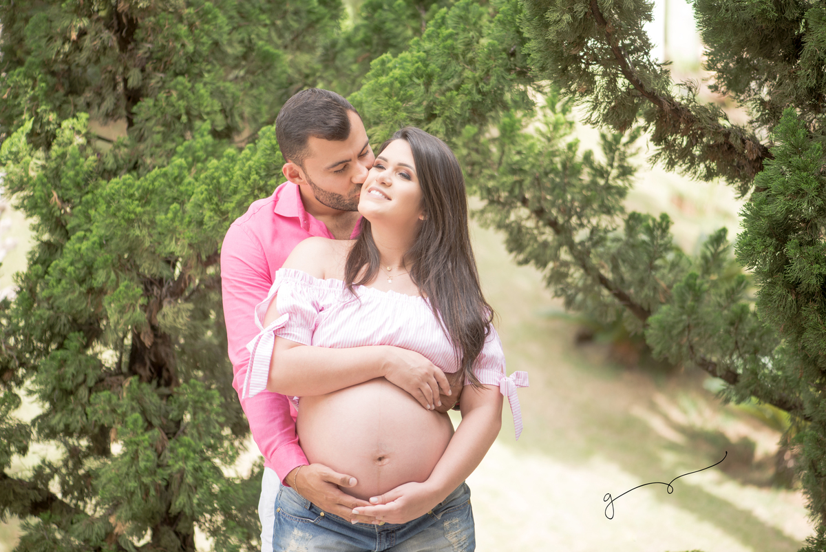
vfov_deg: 13.1
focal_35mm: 105
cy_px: 276
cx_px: 413
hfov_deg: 19.4
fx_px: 2410
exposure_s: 1/250
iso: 125
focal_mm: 105
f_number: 2.8
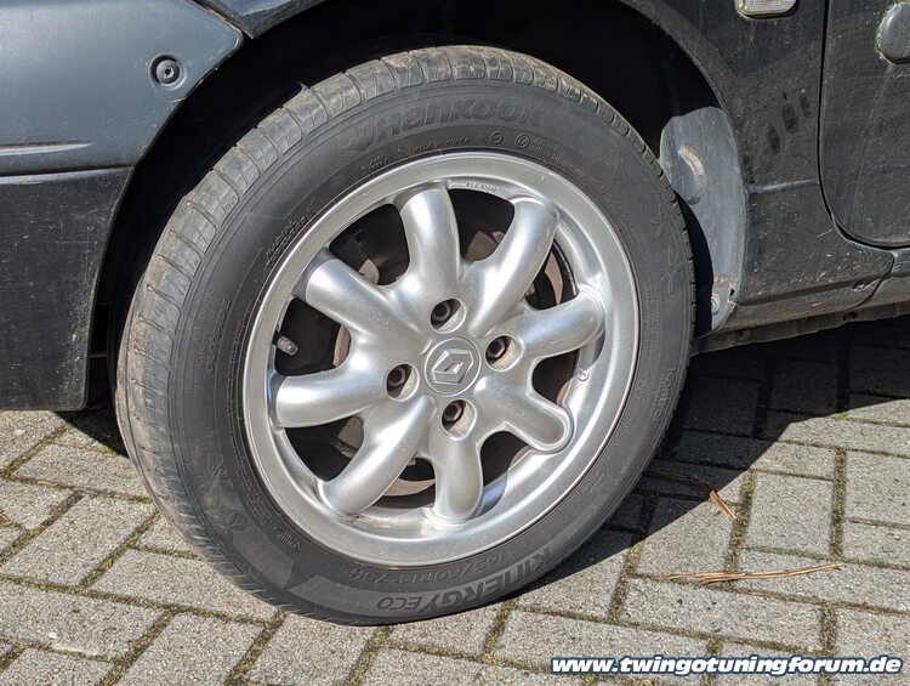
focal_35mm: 49
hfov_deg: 38.9
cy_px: 343
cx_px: 455
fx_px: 1290
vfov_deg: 29.8
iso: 21
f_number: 1.68
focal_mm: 6.9
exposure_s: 1/1770
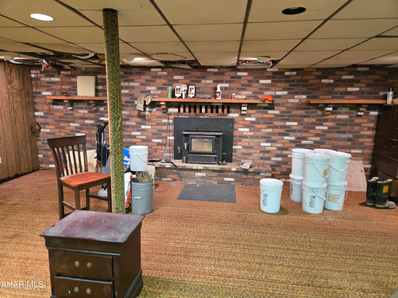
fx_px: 264
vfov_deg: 58.9
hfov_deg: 73.9
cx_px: 199
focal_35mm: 23
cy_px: 149
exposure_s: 1/60
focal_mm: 5.4
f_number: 1.8
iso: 640
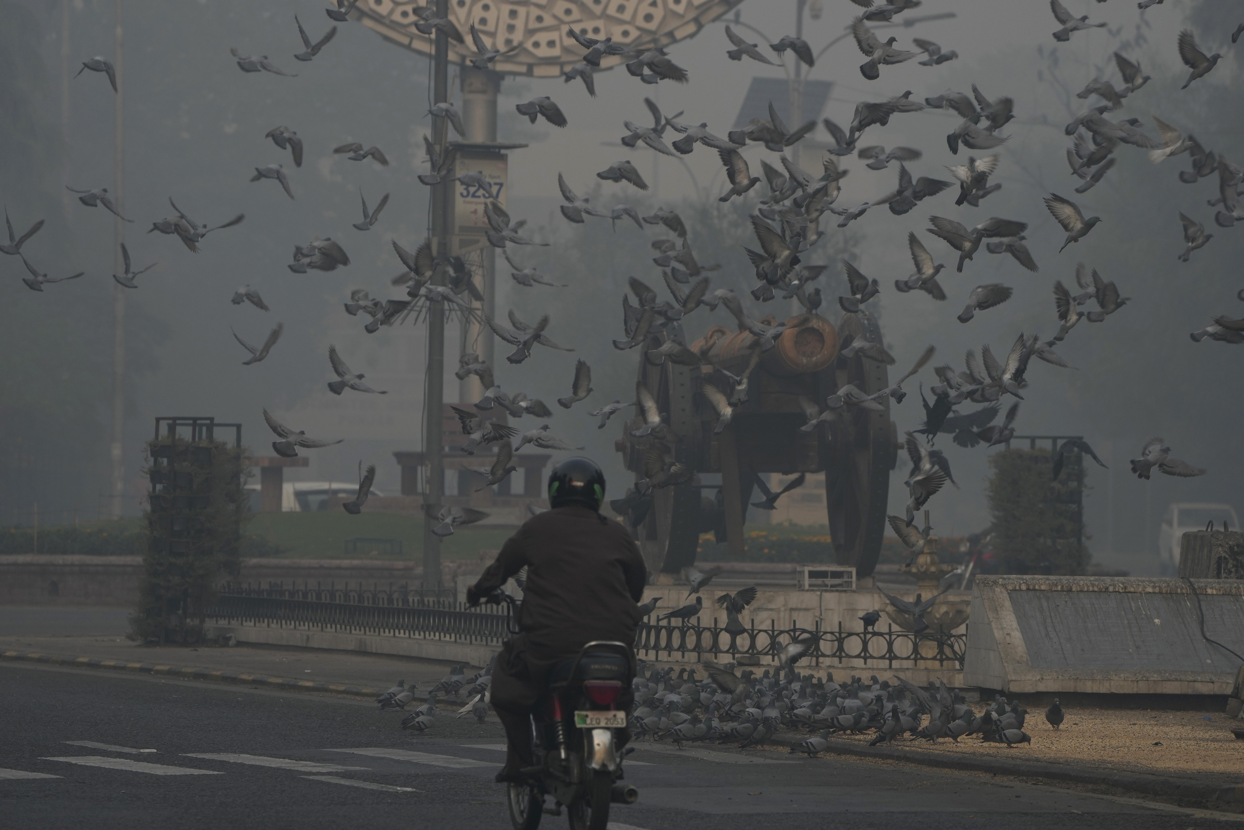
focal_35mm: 247
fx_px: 8535
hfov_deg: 8.3
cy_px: 415
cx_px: 622
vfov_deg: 5.6
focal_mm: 247
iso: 400
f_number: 7.1
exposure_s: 1/400
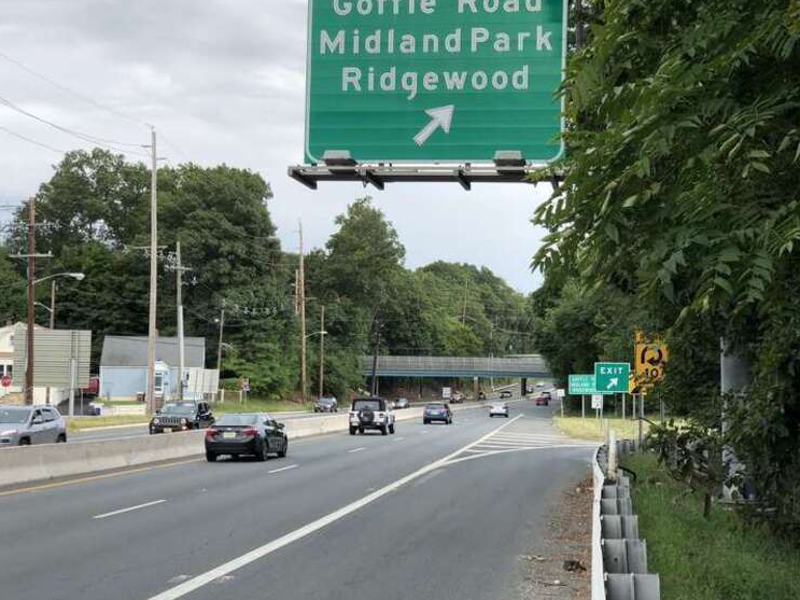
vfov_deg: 26.1
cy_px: 284
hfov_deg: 34.4
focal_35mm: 56
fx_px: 1294
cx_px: 415
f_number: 2.4
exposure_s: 1/401
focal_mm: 6
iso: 16
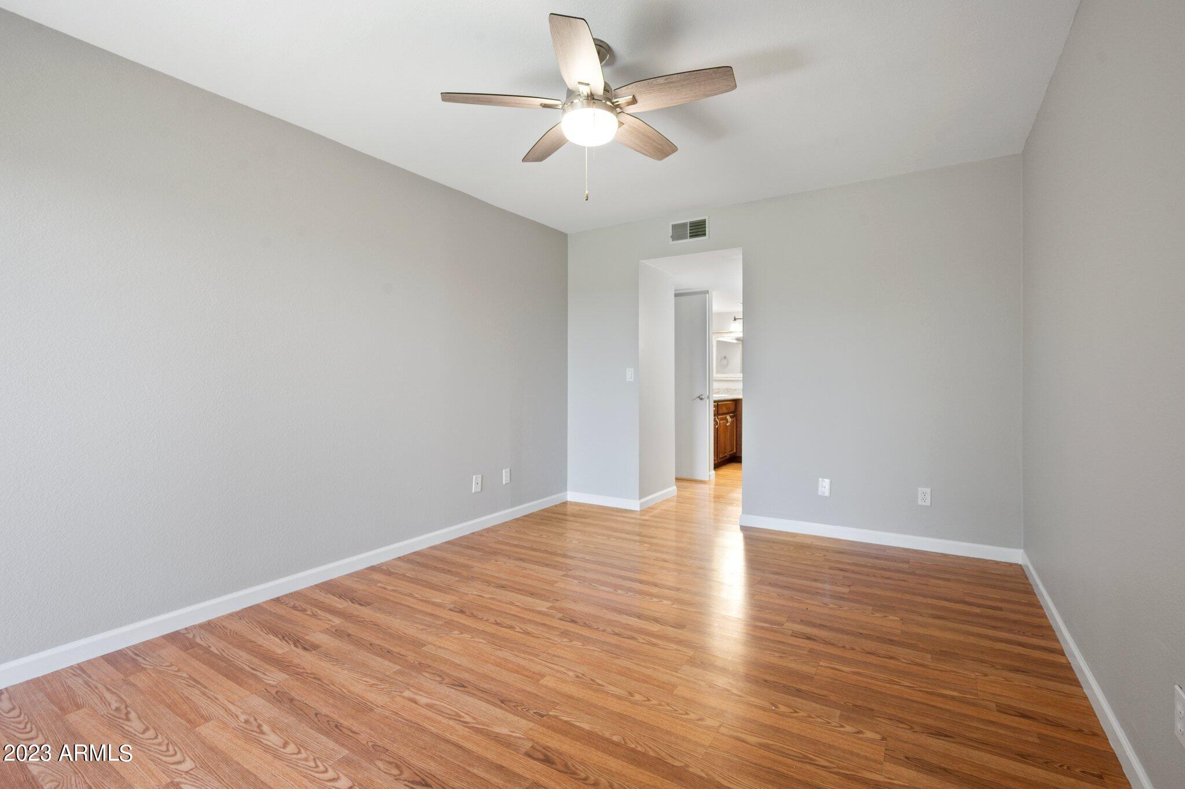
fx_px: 526
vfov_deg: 73.7
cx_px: 592
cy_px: 394
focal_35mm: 16
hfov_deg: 96.8
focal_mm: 16
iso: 320
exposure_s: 1/4
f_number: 8
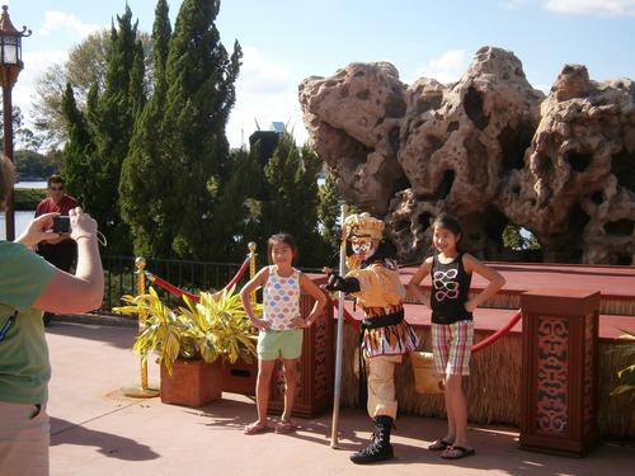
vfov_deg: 30.9
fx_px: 862
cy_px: 238
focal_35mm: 47
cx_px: 318
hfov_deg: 40.4
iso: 80
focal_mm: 8.3
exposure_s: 1/500
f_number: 3.4
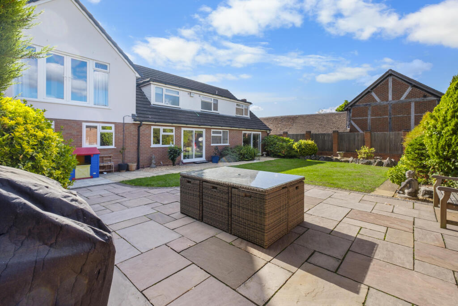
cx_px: 229
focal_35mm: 15
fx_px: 191
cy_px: 153
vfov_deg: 77.3
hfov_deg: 100.4
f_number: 8
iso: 160
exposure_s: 1/160
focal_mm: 10
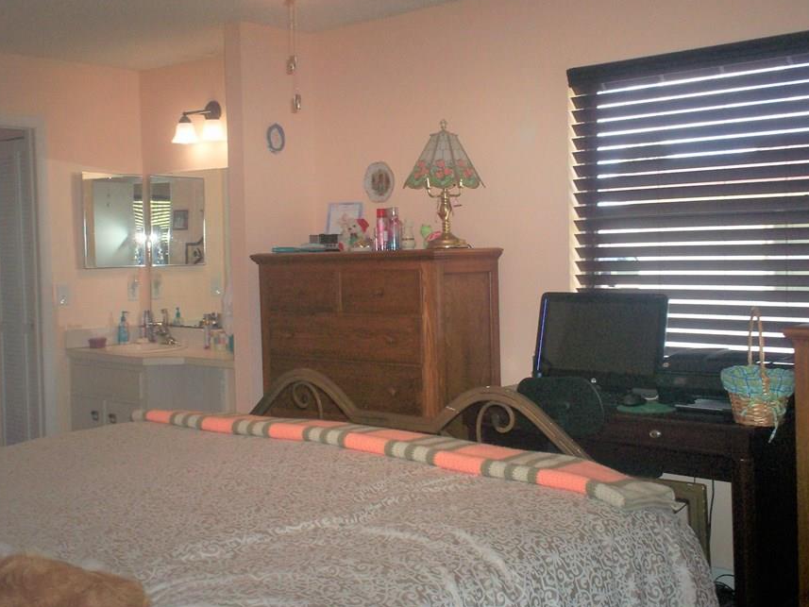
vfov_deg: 33.6
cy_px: 272
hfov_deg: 43.8
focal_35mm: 43
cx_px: 414
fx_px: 1005
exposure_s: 1/60
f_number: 4.5
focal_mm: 6
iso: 140
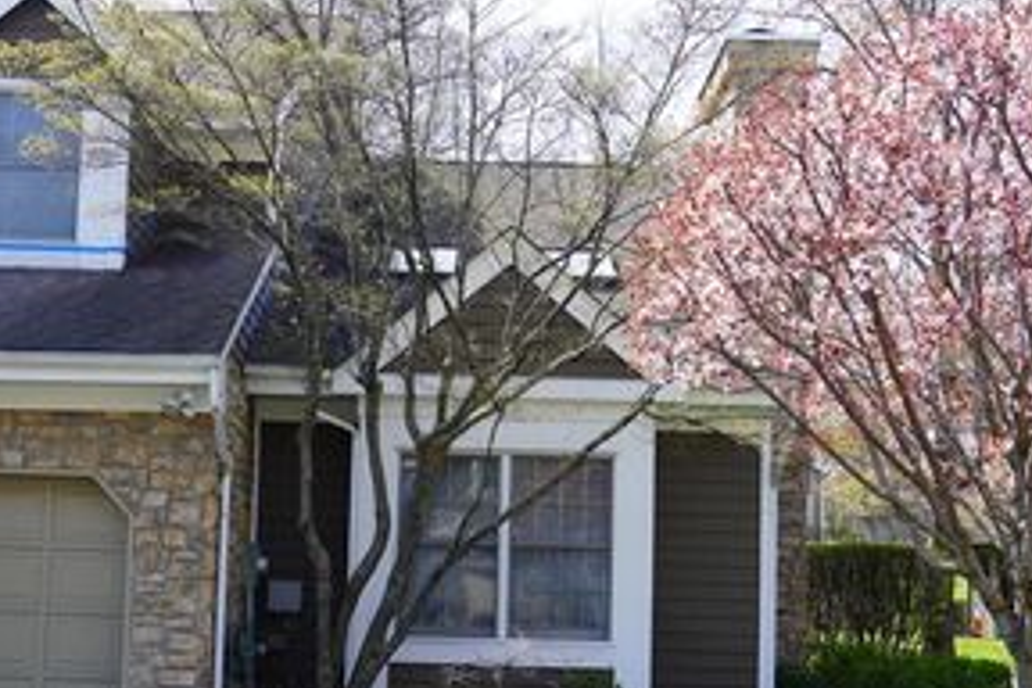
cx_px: 423
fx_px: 1491
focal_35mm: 52
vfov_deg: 25.9
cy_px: 450
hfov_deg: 38.1
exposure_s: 1/160
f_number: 5
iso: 100
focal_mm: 20
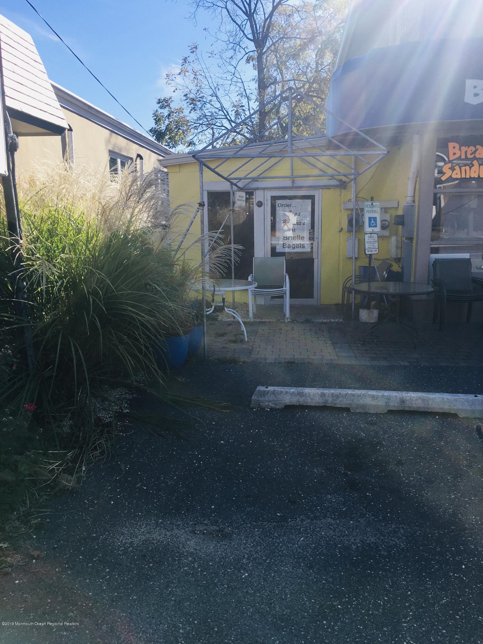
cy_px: 322
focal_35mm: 29
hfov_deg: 48.2
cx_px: 242
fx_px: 540
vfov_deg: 61.7
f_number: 2.2
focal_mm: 4.15
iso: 25
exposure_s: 1/999
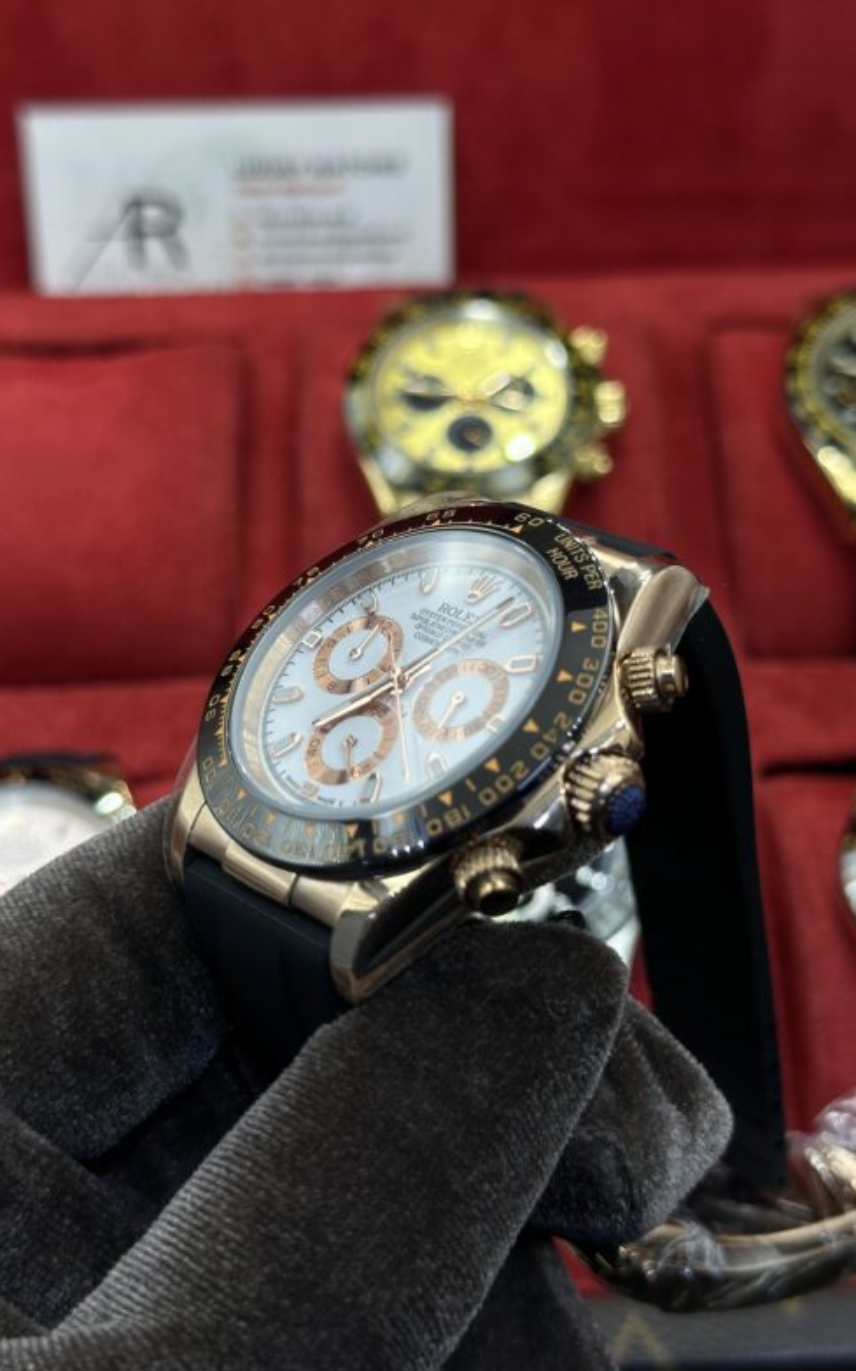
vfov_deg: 38.9
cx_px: 445
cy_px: 695
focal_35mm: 52
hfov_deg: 24.9
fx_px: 1942
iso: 64
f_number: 1.78
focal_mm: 6.86
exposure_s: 1/797
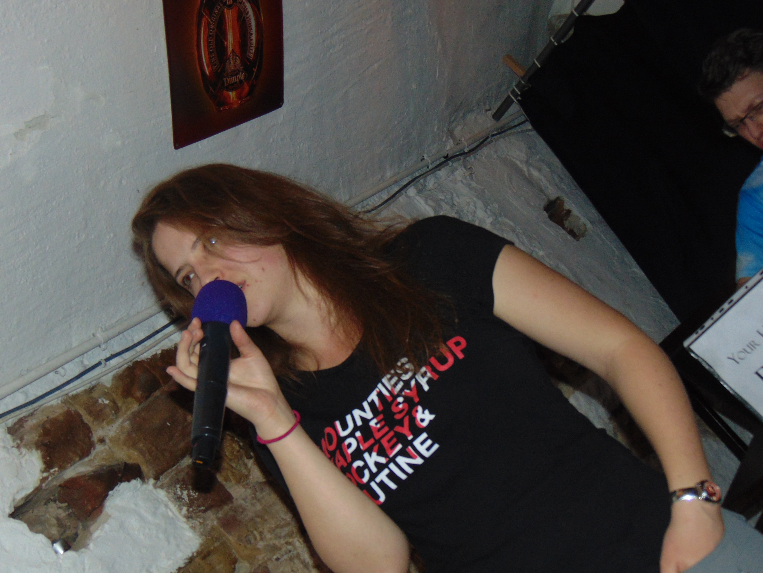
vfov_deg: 28.0
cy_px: 314
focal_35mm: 52
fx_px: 1146
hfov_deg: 36.8
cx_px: 369
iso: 400
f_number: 3.3
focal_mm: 7.6
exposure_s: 1/60
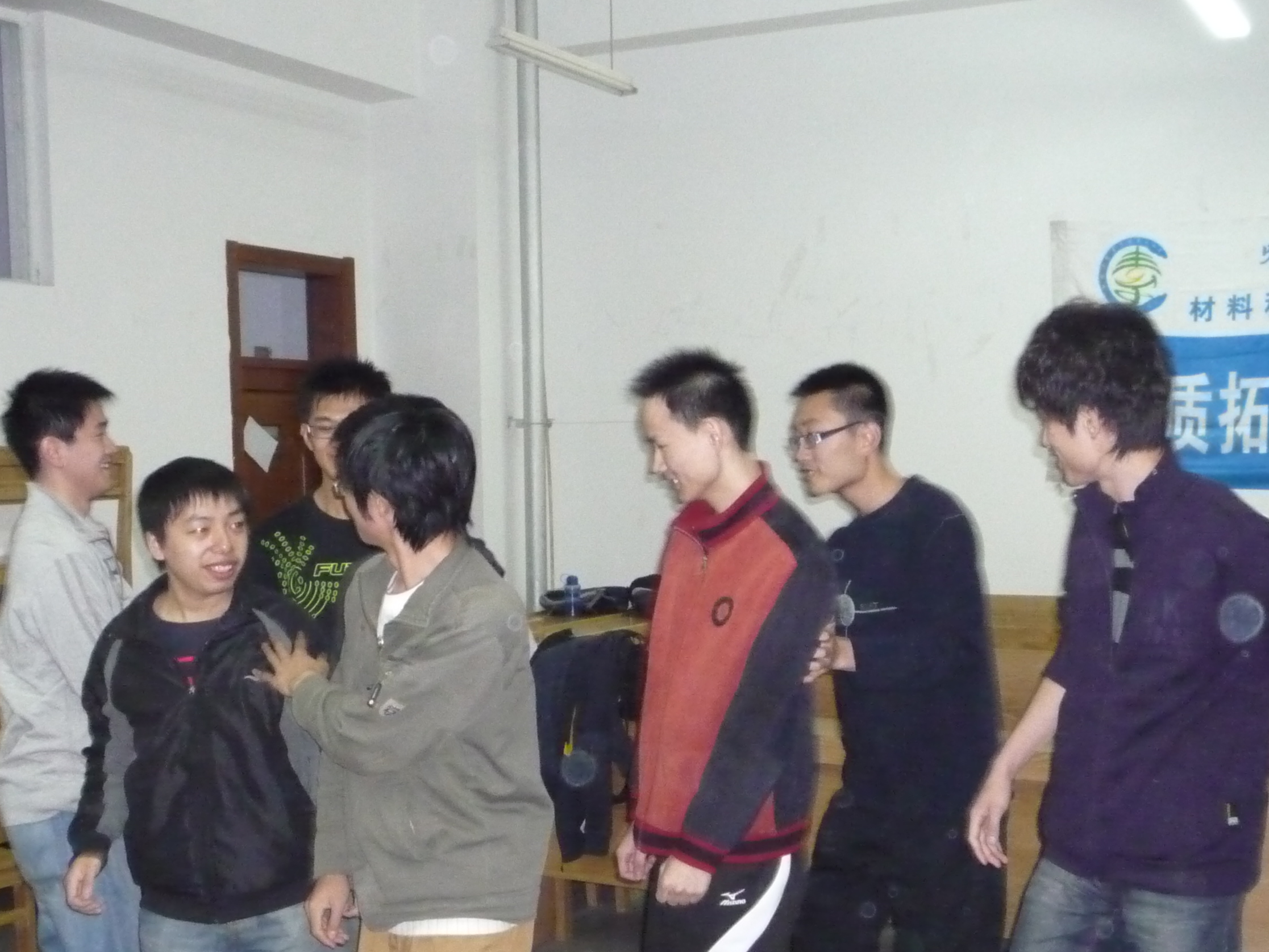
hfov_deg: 38.9
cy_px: 653
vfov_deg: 29.4
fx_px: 1796
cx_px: 626
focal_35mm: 49
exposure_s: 1/30
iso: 800
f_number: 3.3
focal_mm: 5.2
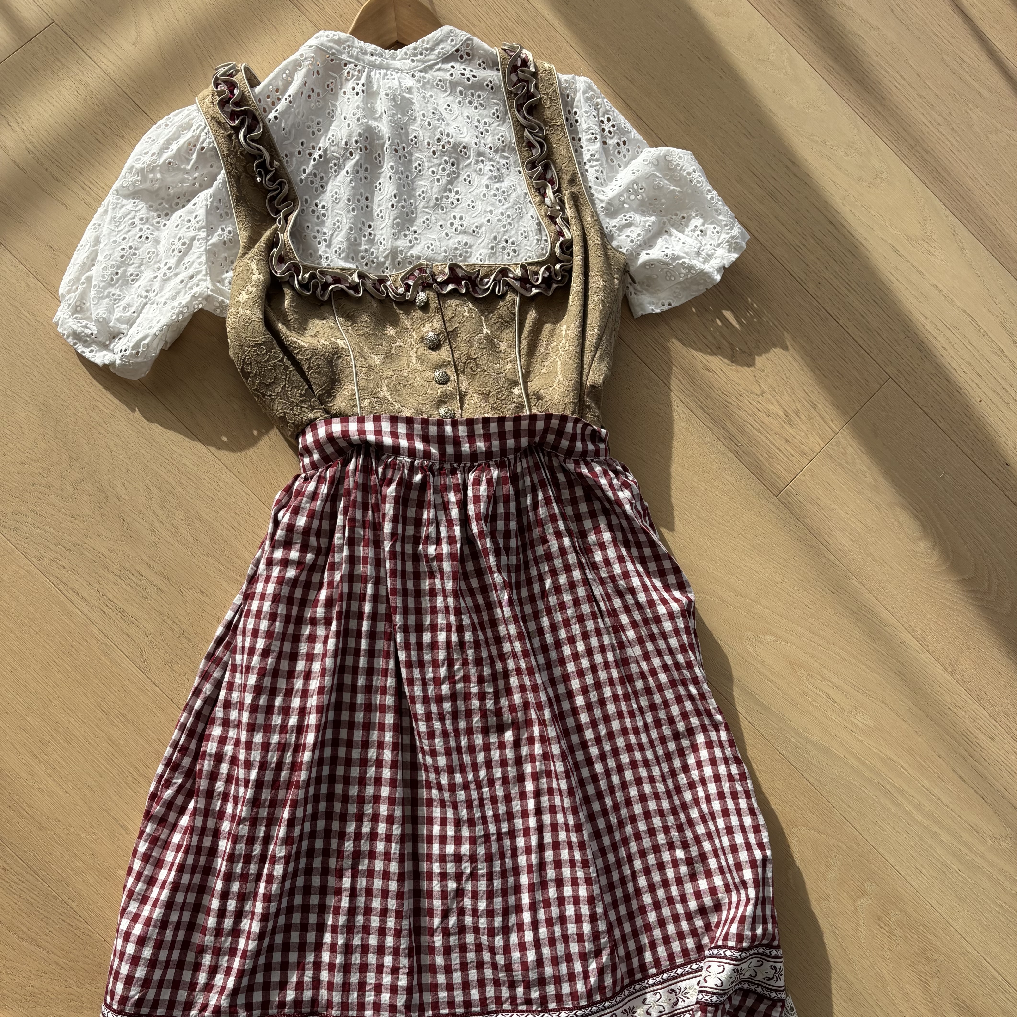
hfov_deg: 52.5
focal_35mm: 31
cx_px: 506
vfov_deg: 52.0
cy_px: 637
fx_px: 1030
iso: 50
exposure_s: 1/1642
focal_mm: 5.96
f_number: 1.6
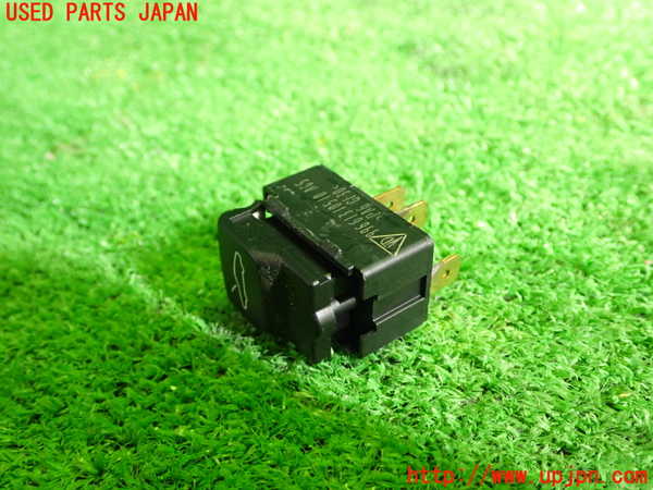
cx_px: 326
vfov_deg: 37.7
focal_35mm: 38
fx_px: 717
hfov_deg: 49.0
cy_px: 245
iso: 800
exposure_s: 1/40
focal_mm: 6.83
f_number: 2.7
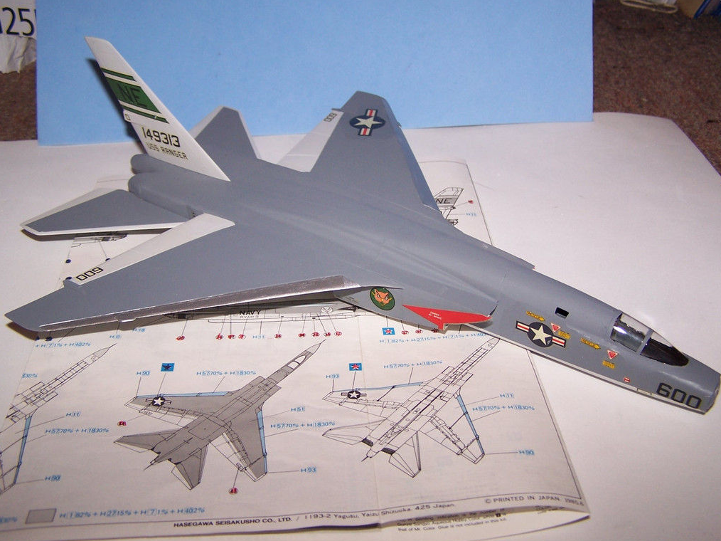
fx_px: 833
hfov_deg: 46.8
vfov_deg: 35.9
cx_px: 377
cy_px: 260
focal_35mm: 40
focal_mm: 6.3
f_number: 2.8
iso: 80
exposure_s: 1/60
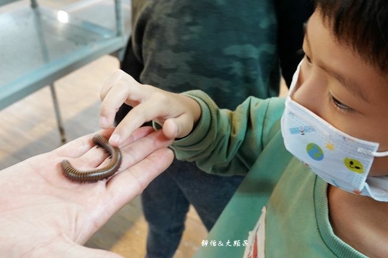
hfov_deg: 55.8
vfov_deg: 38.9
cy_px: 129
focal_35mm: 34
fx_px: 366
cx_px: 194
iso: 800
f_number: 3.5
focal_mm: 12.51
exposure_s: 1/13
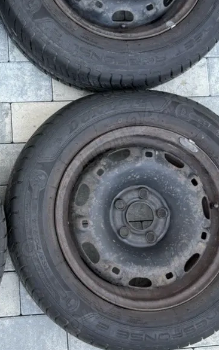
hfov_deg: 21.8
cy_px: 154
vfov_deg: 35.1
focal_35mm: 58
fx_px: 553
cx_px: 13
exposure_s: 1/121
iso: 160
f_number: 1.78
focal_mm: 6.76
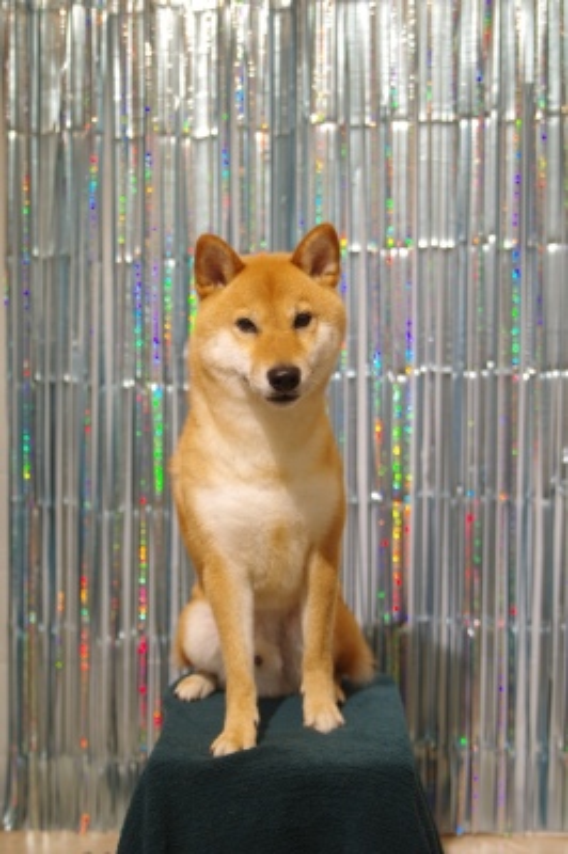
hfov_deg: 23.7
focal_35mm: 57
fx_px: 1351
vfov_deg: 35.1
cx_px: 284
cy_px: 427
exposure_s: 1/100
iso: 320
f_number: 2.8
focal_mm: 38
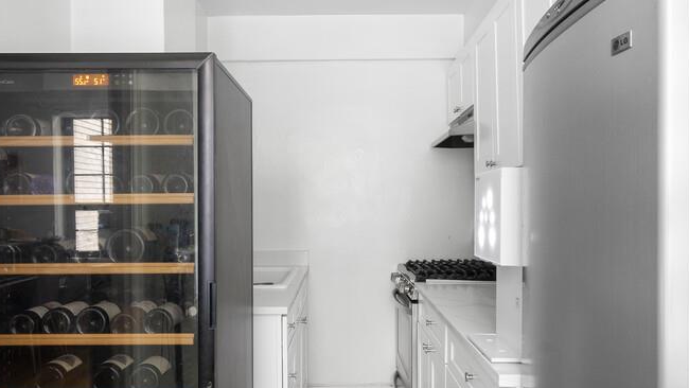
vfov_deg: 40.2
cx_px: 344
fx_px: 530
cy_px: 216
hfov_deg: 66.1
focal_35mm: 29
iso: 400
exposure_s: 30
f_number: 11
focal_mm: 12
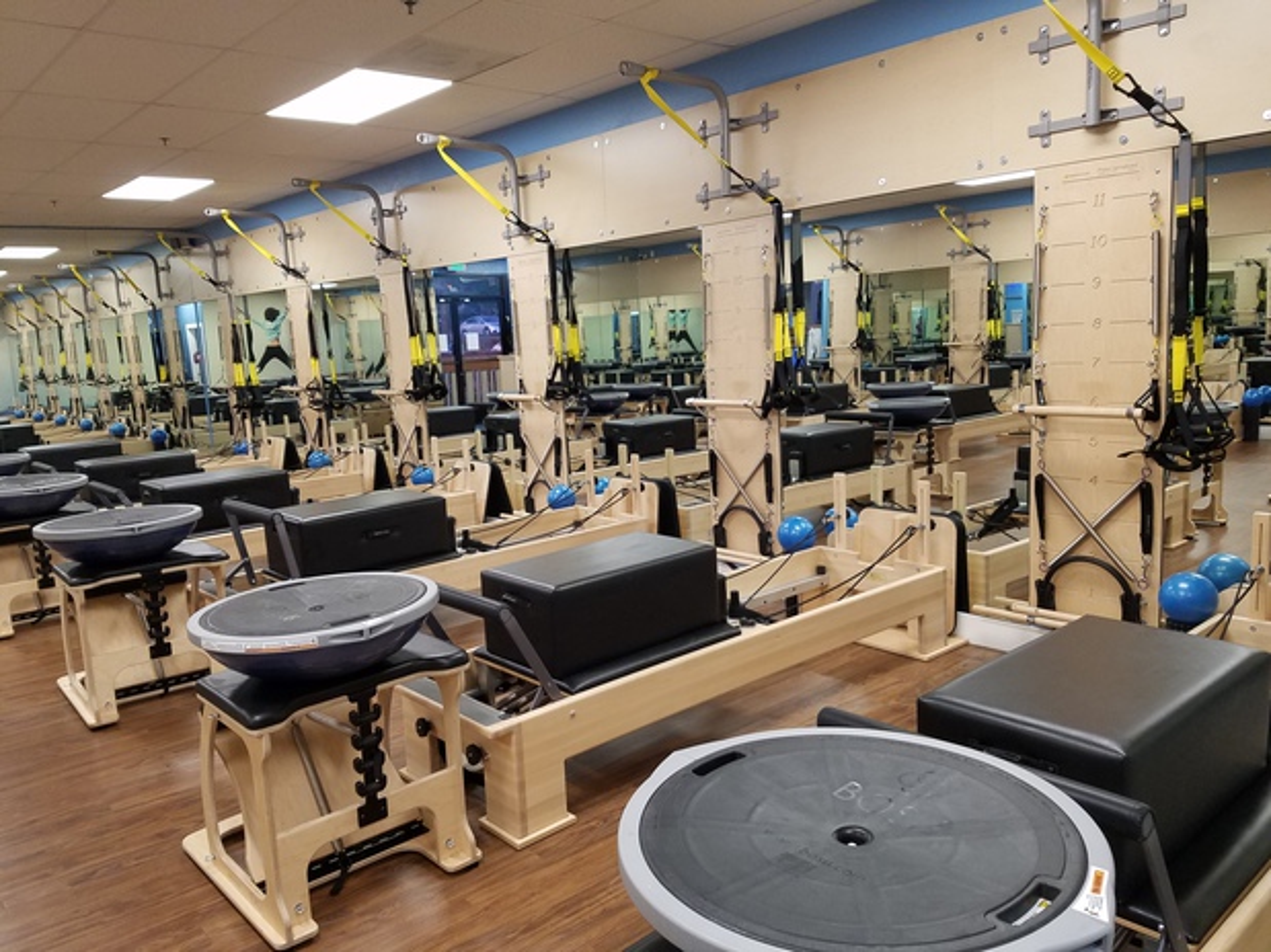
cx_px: 636
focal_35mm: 26
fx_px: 954
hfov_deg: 67.3
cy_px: 476
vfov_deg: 53.0
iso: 160
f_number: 1.7
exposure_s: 1/40
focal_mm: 4.2
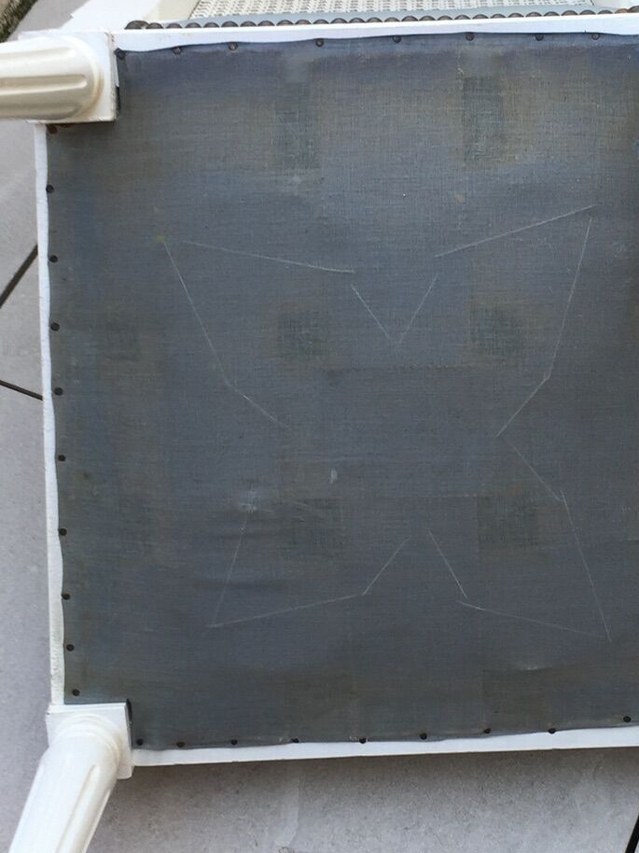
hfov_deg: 22.4
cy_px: 423
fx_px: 1601
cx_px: 448
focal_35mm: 65
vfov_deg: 29.8
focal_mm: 4.15
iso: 32
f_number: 2.2
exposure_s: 1/120
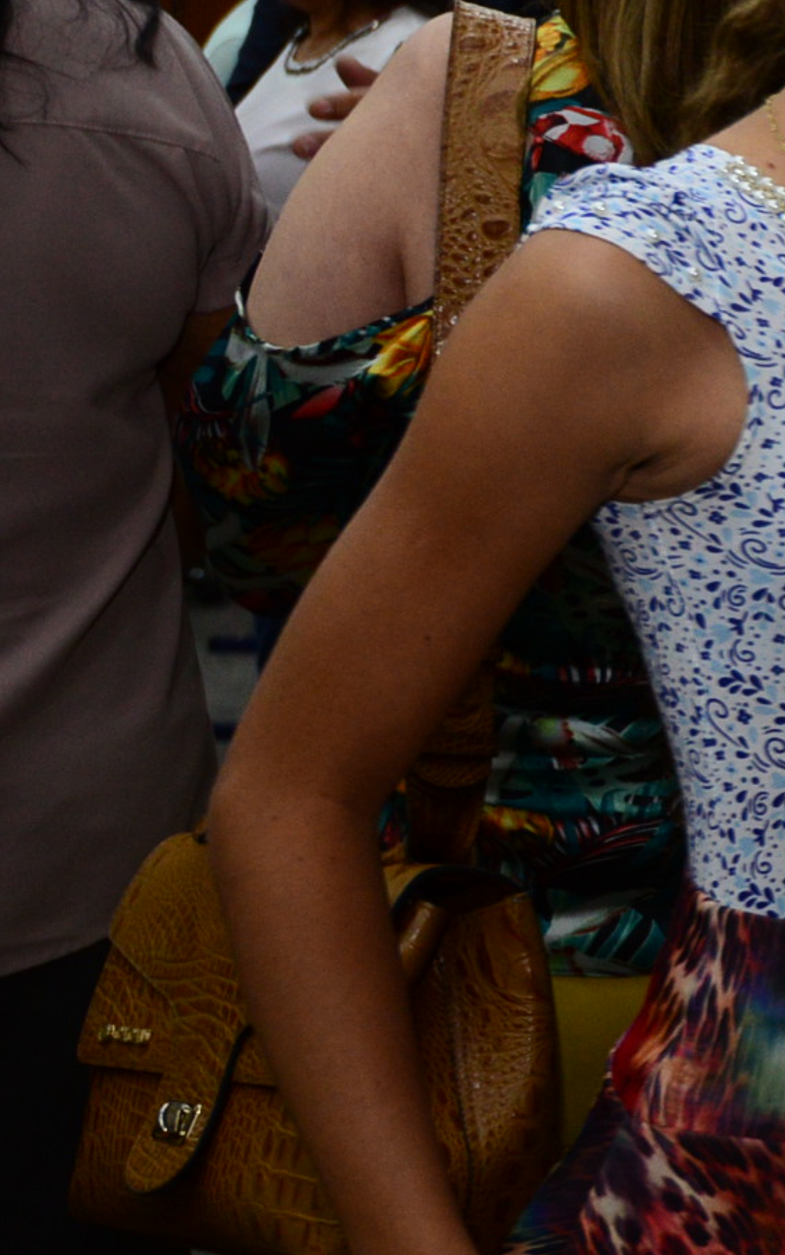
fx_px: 3490
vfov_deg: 20.4
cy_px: 554
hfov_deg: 10.7
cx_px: 1958
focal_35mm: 102
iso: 1600
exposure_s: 1/125
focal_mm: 30
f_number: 5
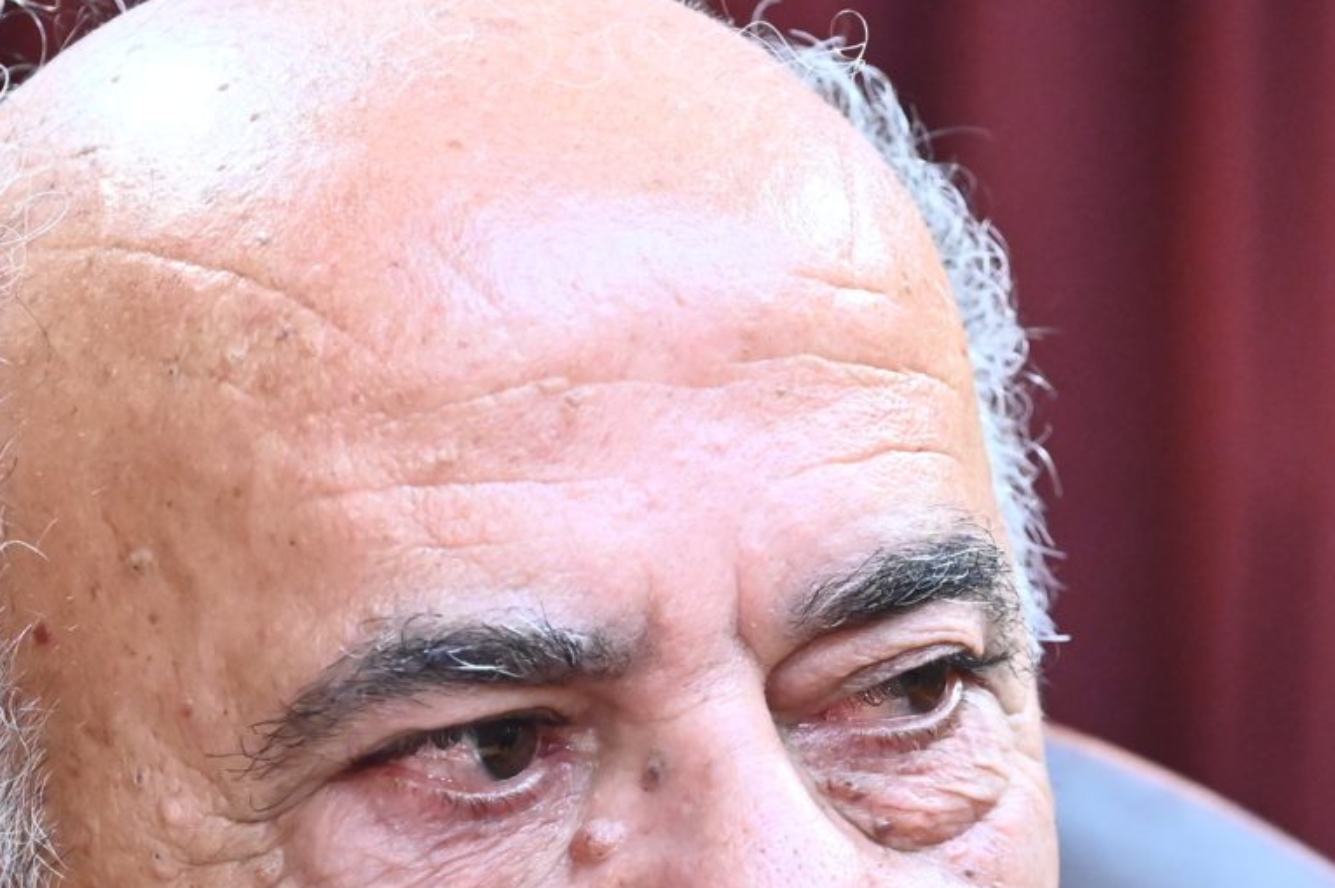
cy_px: 976
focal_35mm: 265
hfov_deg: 7.8
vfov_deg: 5.2
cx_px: 843
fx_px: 9820
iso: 4500
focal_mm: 99
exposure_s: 1/250
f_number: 5
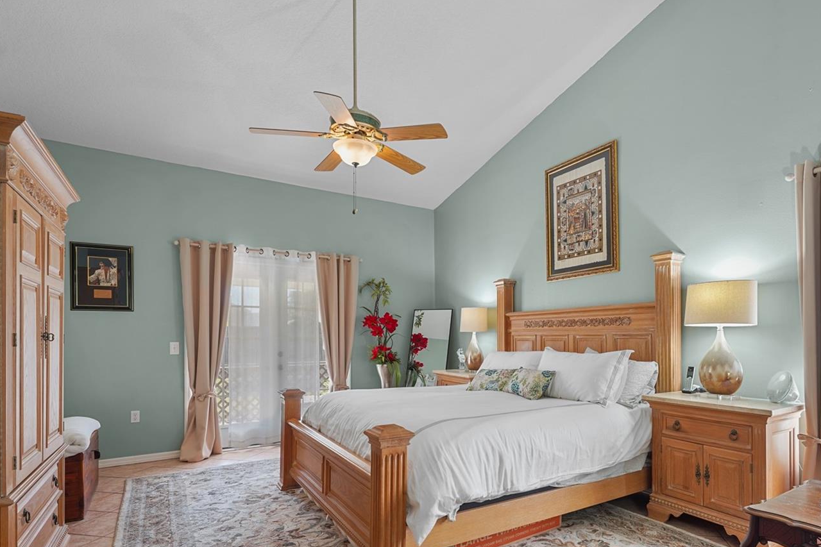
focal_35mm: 20
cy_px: 330
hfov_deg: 83.4
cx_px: 475
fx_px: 456
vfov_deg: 61.4
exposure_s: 1
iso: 250
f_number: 9
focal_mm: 16
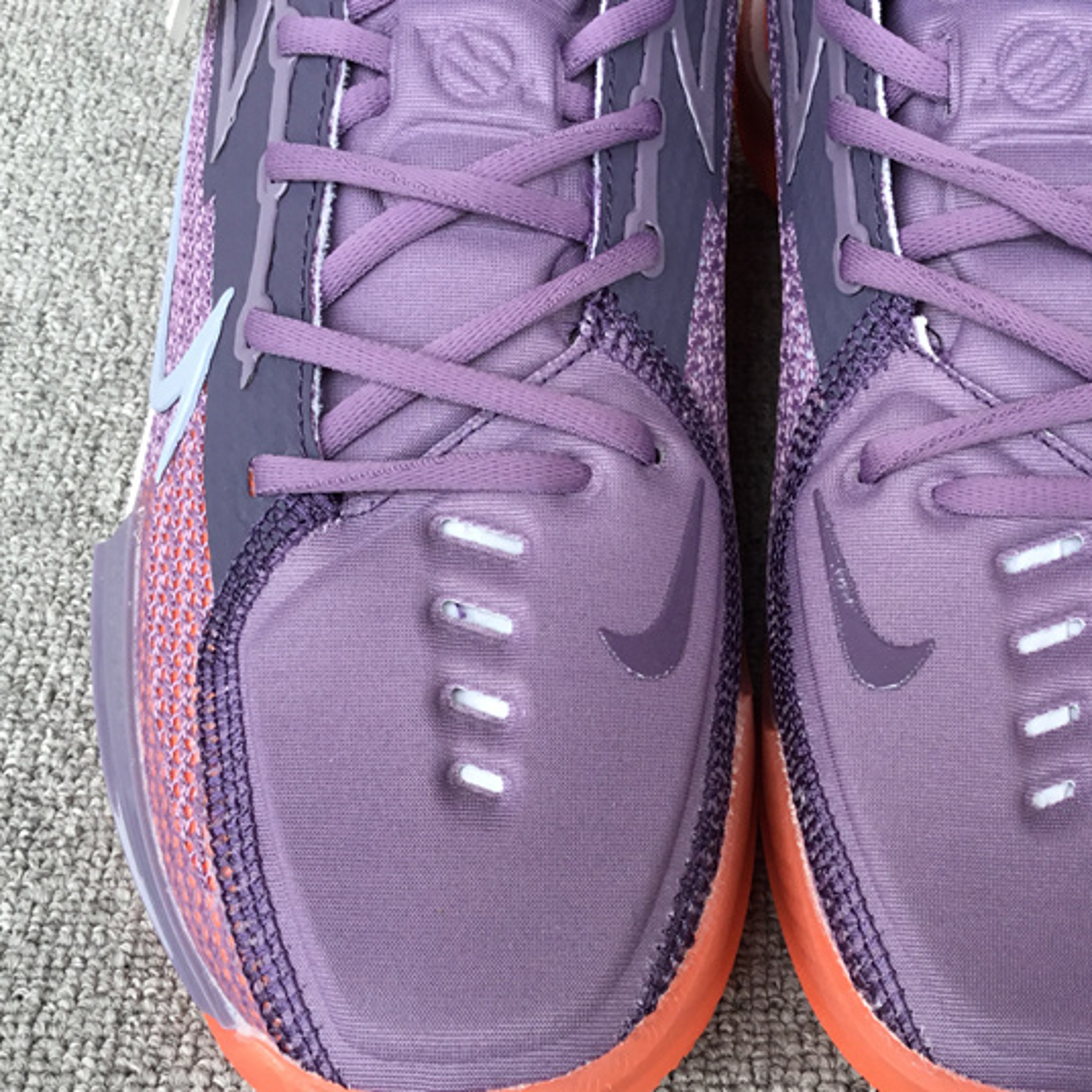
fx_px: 1642
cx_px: 750
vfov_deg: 36.7
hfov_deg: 36.3
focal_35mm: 46
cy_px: 622
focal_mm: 3.3
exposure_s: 1/100
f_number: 2.4
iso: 32
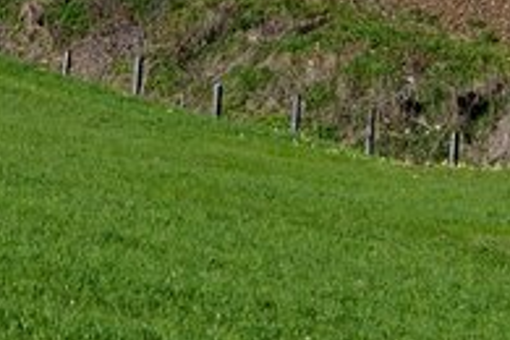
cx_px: 39
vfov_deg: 4.5
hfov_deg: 7.0
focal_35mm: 295
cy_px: -596
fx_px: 4179
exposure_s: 1/1000
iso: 200
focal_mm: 48
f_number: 6.3
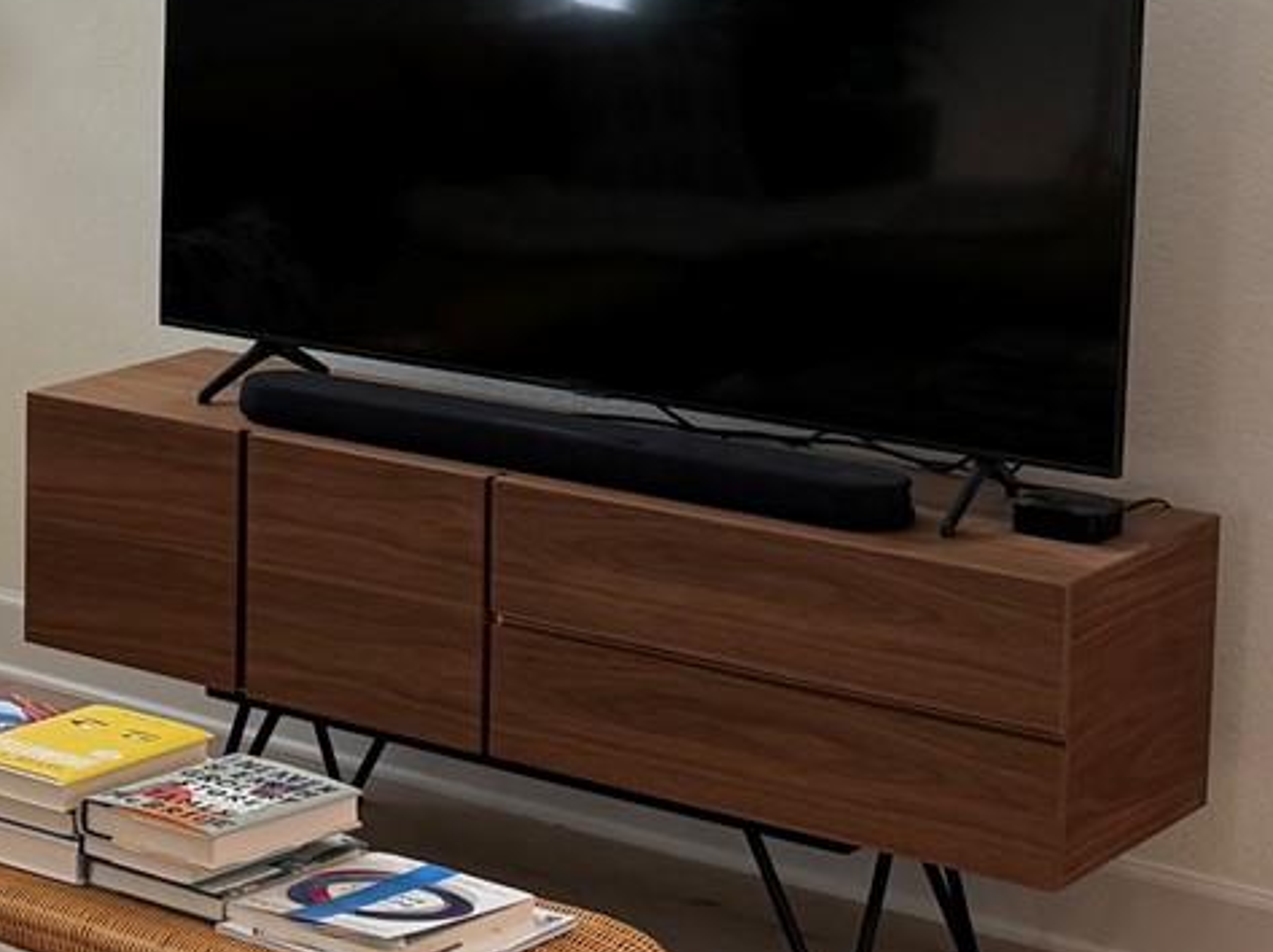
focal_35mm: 104
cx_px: -571
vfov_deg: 14.0
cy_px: 46
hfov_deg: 17.3
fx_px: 3822
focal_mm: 6.86
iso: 64
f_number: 1.78
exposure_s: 1/197
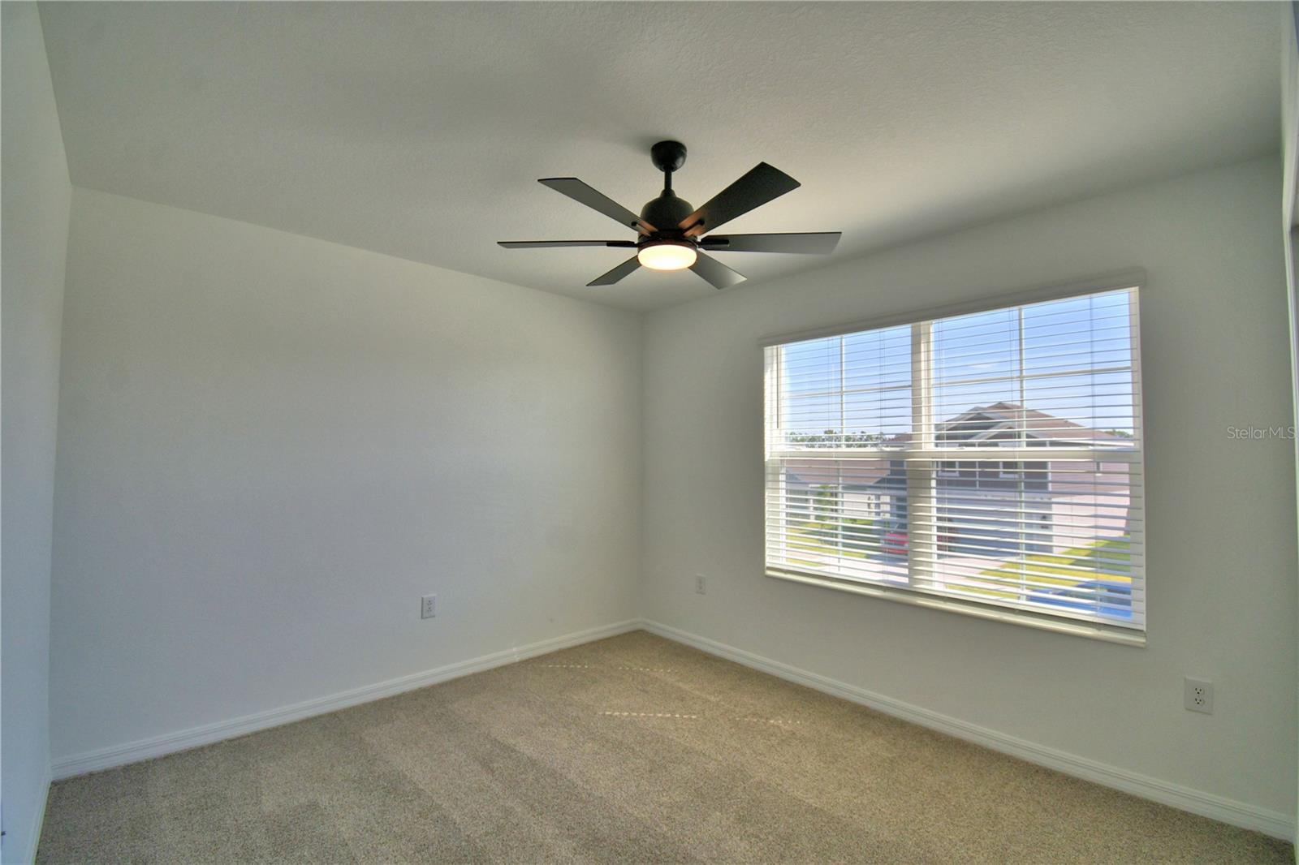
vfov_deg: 77.3
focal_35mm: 15
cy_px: 432
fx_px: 541
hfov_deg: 100.4
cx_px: 650
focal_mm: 10
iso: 160
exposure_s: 1/500
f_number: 4.5
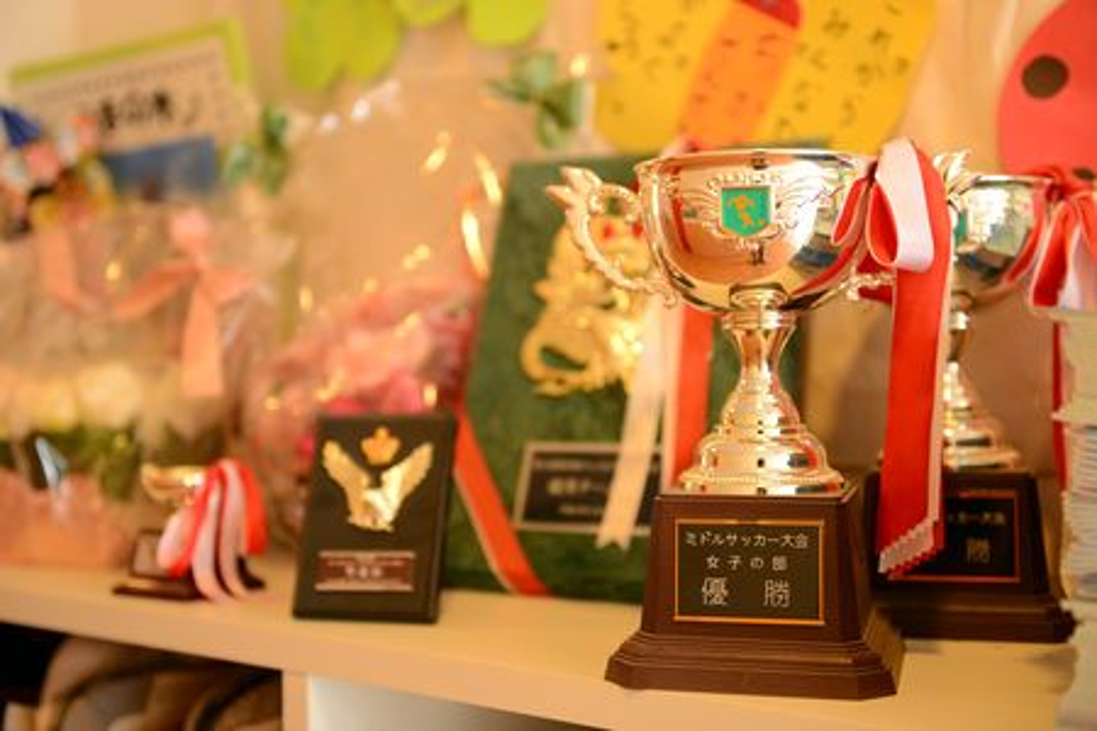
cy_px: 366
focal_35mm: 48
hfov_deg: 41.1
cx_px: 548
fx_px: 1463
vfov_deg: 28.1
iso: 400
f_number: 2.8
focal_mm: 48
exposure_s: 1/80
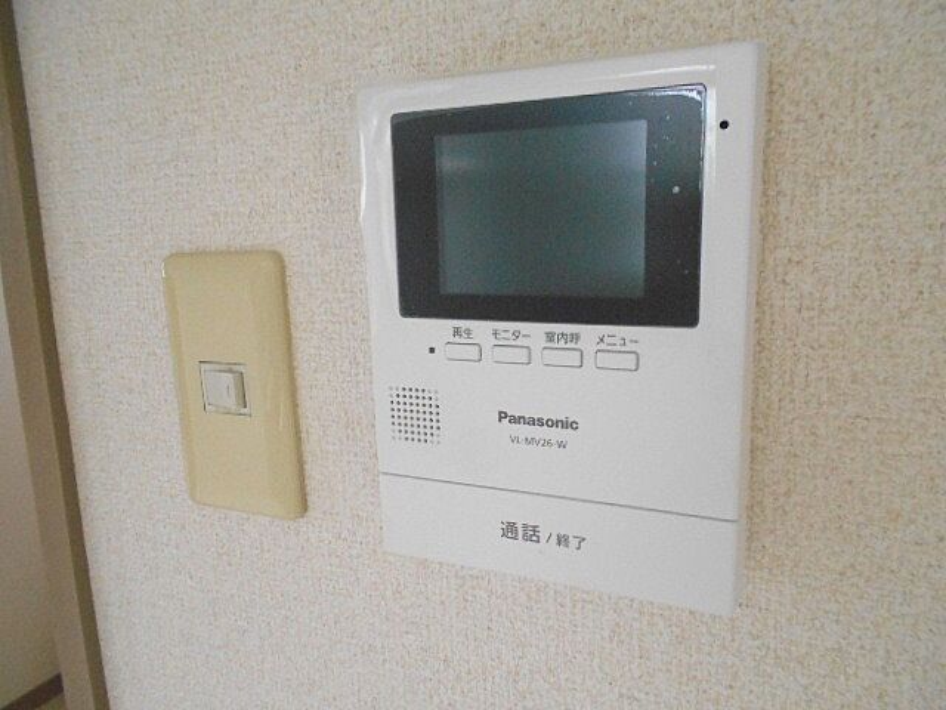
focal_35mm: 26
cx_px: 473
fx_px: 711
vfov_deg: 53.1
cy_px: 355
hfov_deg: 67.3
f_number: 3.2
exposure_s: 1/125
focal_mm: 4.6
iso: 800
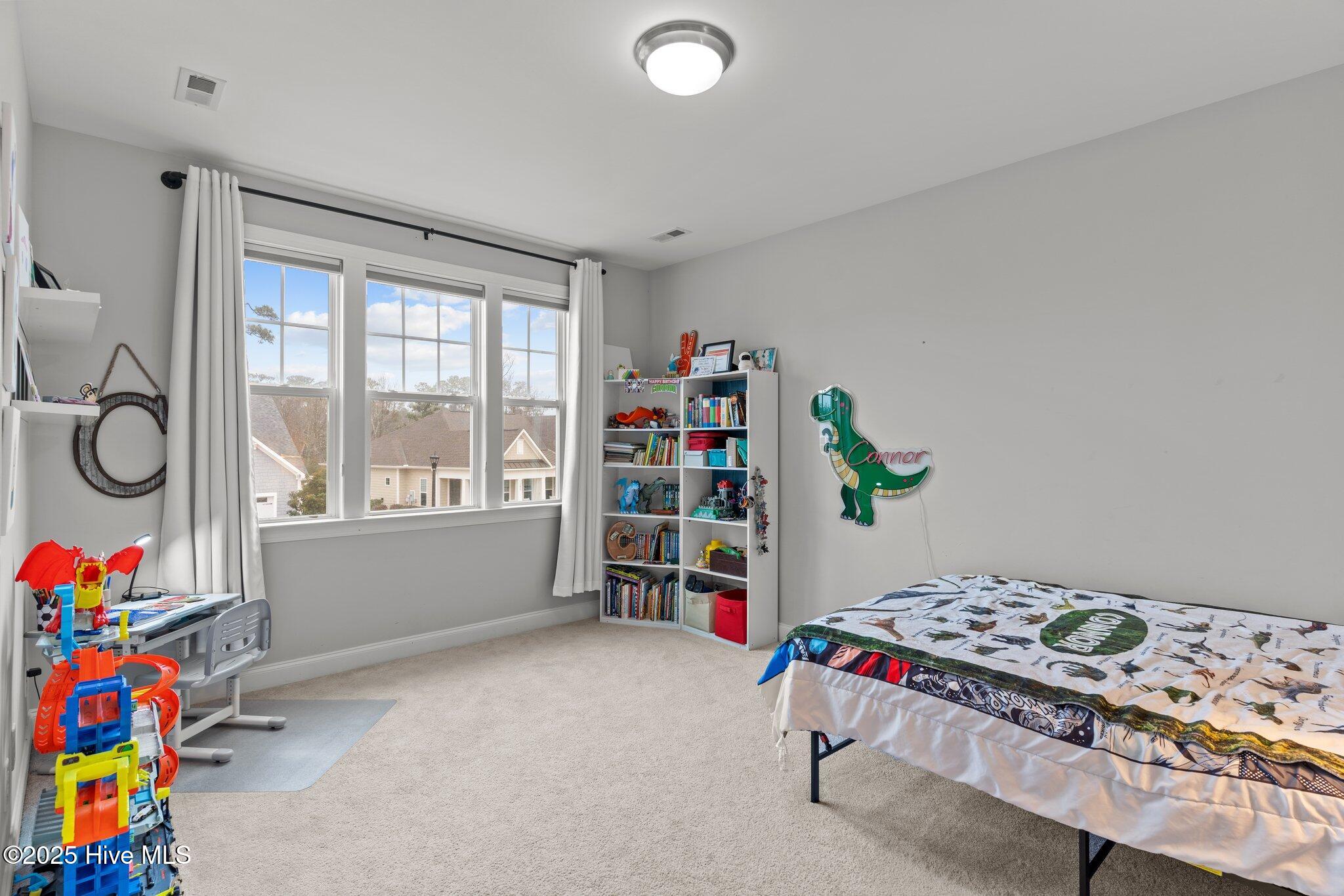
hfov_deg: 93.3
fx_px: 635
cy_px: 448
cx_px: 672
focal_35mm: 17
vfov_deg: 70.4
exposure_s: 1/1.67
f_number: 5.6
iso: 160
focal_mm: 17
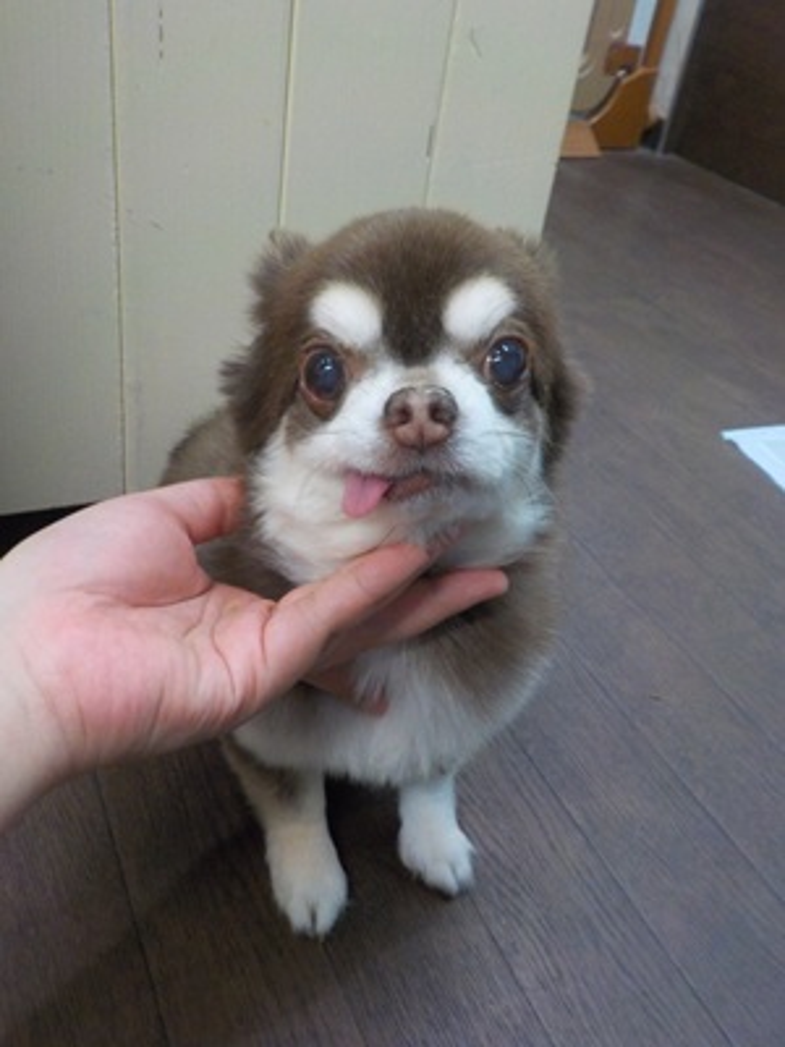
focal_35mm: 30
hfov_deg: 46.8
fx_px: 907
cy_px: 524
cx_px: 392
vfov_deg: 60.0
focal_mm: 4.1
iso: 320
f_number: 3.3
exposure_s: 1/30
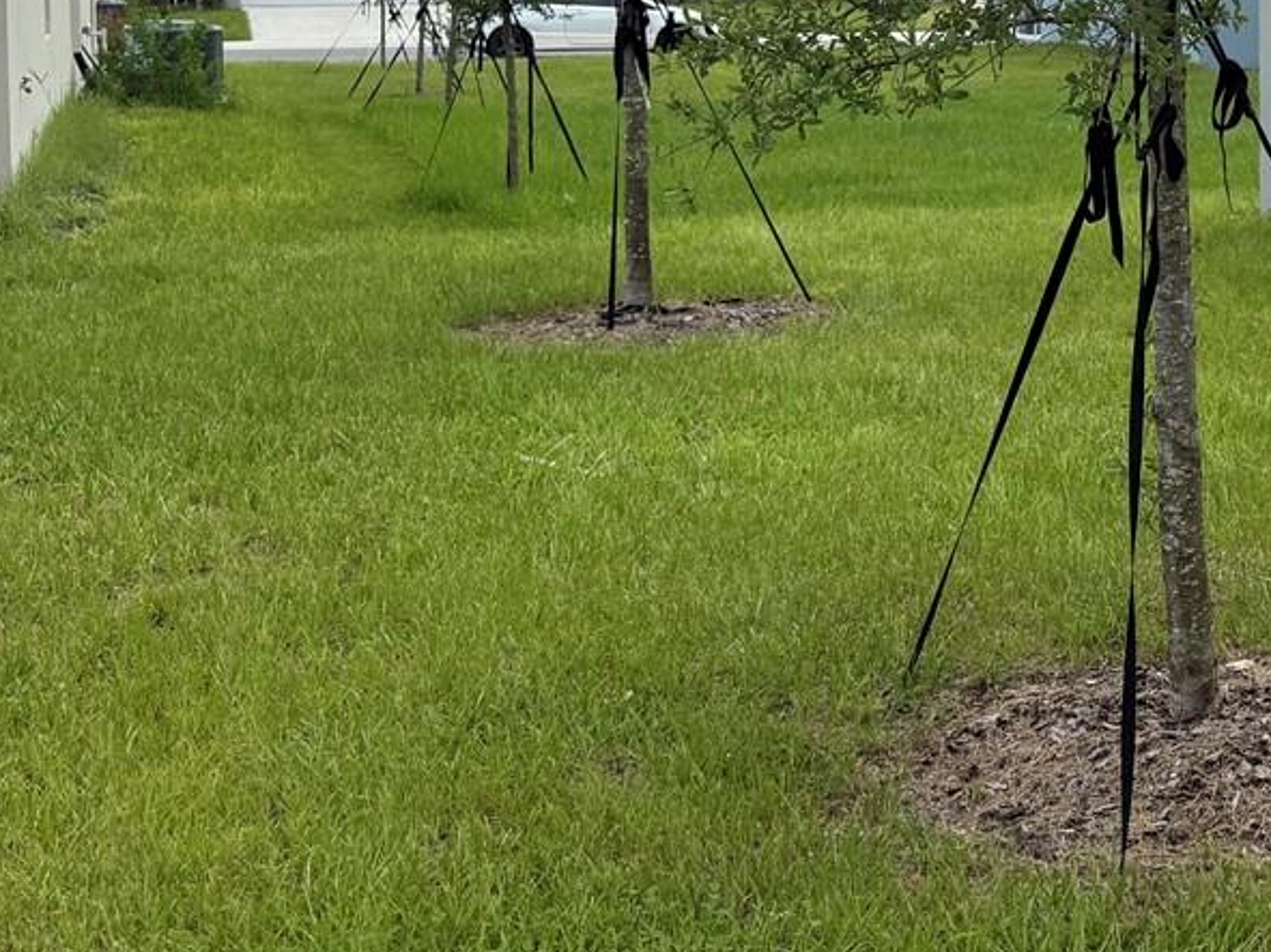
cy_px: 54
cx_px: 1484
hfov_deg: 26.8
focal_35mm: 65
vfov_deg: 21.9
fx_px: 2386
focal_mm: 6.76
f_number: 1.78
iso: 100
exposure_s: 1/4405
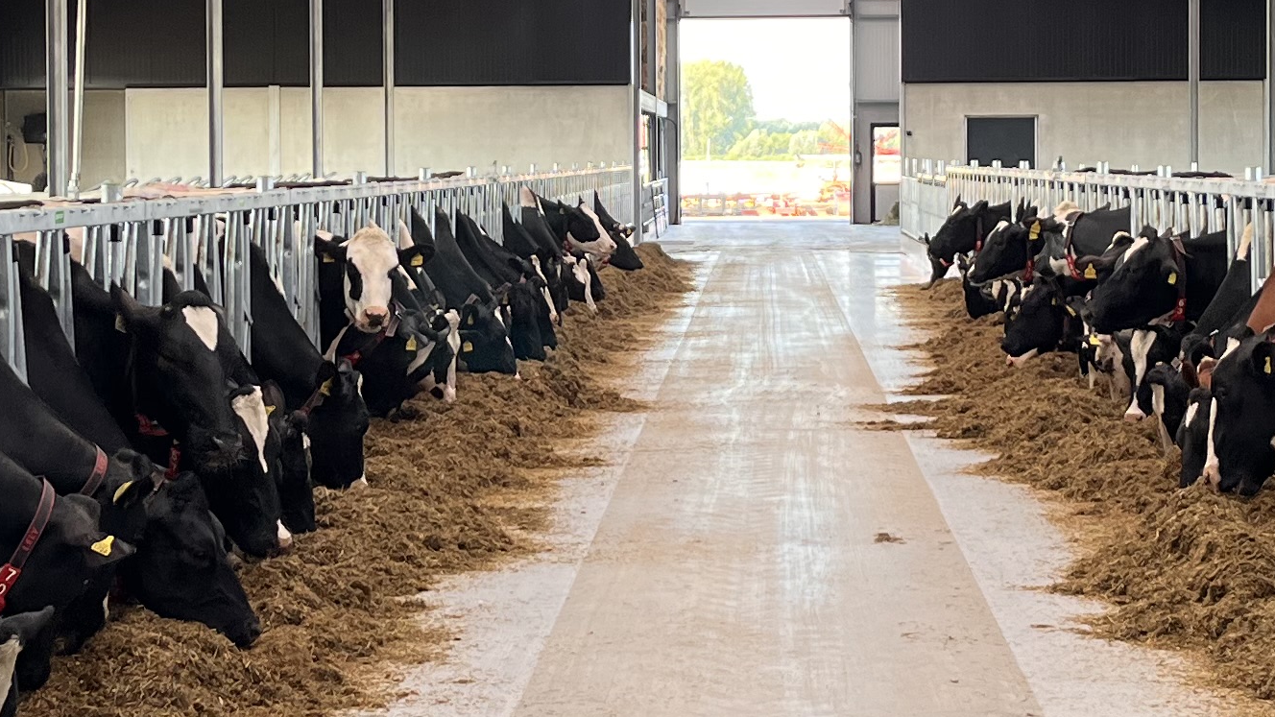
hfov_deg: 24.7
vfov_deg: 14.0
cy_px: 183
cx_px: 634
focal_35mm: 86
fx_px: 2907
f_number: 1.6
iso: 80
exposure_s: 1/121
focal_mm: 5.1
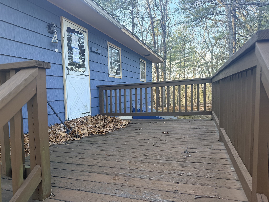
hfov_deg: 71.6
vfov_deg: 56.8
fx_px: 187
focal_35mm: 24
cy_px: 101
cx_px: 134
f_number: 1.78
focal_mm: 6.76
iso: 100
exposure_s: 1/184
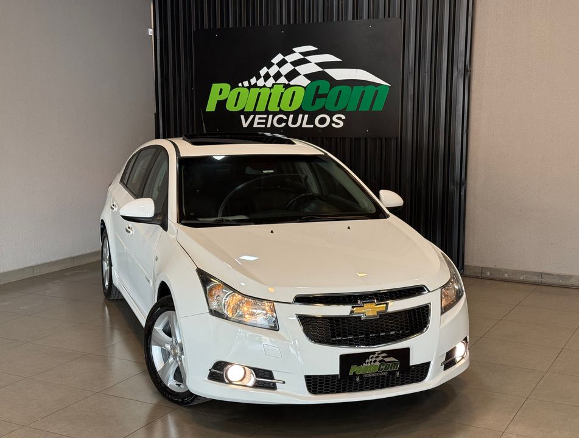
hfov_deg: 39.5
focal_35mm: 48
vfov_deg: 30.4
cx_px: 290
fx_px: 806
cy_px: 219
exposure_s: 1/60
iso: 64
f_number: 1.78
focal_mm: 6.76
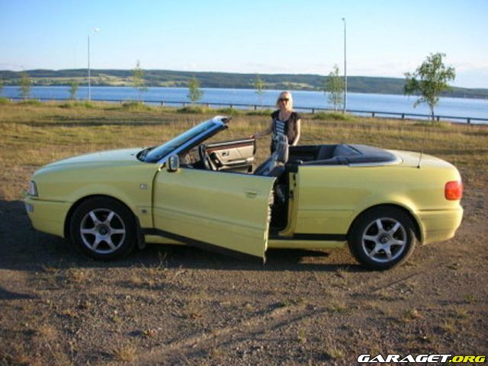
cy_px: 183
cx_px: 244
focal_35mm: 35
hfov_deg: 52.6
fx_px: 493
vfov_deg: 40.7
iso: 50
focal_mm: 5.8
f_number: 8.5
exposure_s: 1/33.2
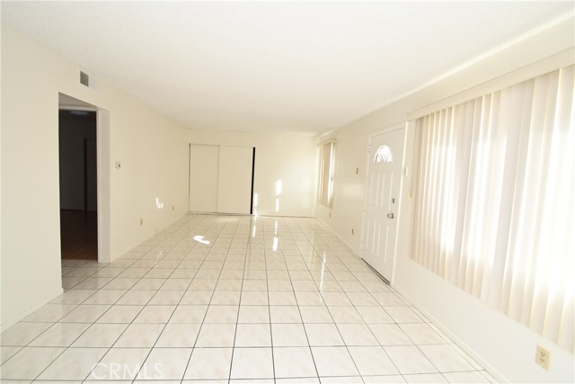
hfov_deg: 100.4
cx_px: 288
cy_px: 192
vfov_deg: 77.4
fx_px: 240
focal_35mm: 15
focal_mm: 10
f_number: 5.6
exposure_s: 1/60
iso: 720
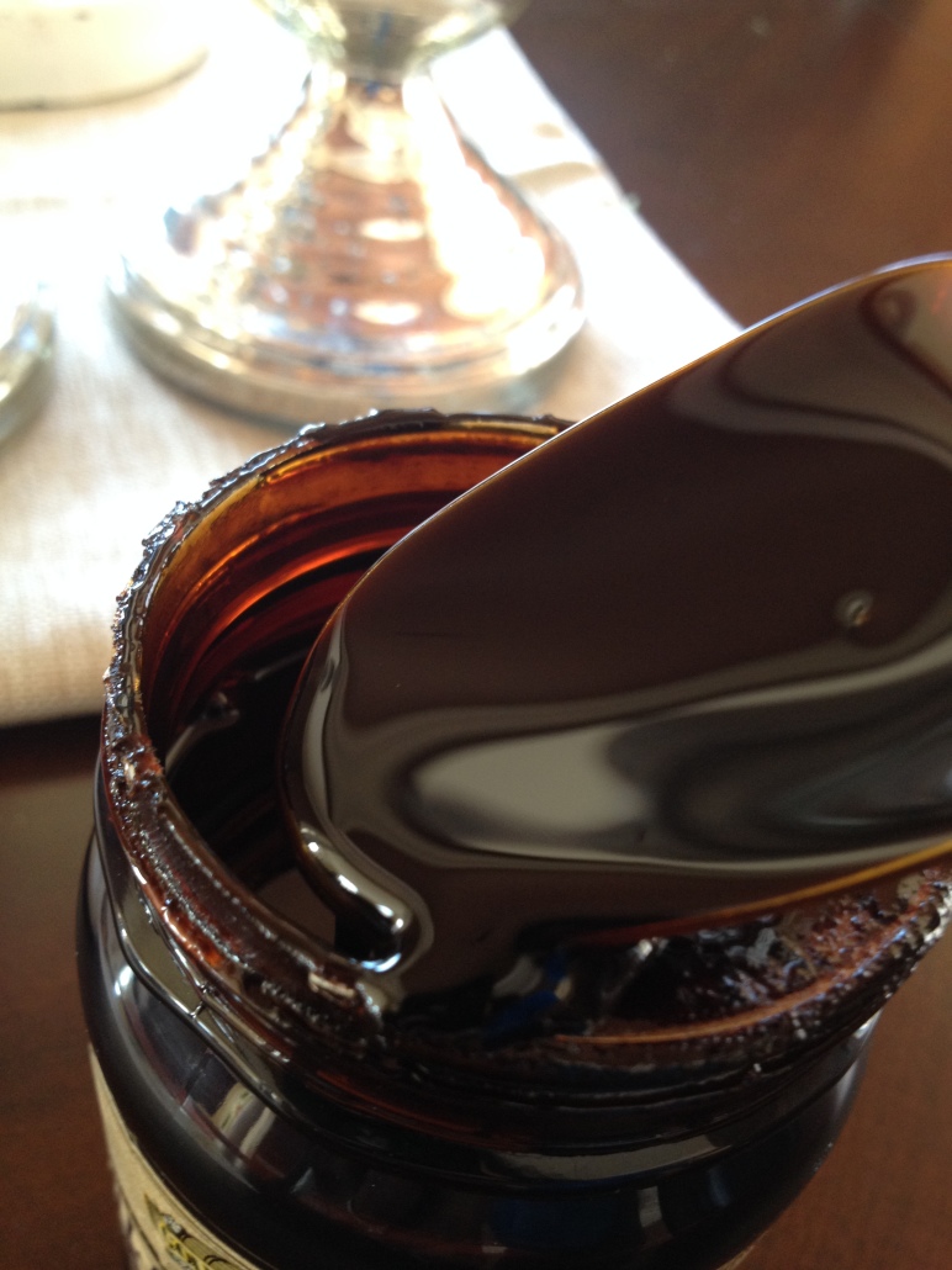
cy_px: 635
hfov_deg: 40.7
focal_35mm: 35
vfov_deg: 52.6
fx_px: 1284
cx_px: 476
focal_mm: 4.28
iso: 100
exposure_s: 1/20
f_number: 2.4
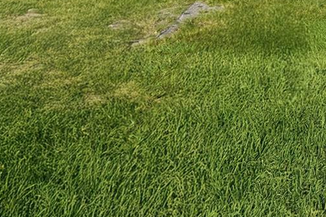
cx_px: 378
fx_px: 516
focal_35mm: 57
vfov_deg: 20.7
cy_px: -96
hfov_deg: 30.5
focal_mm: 18
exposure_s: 1/6400
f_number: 7.1
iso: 800
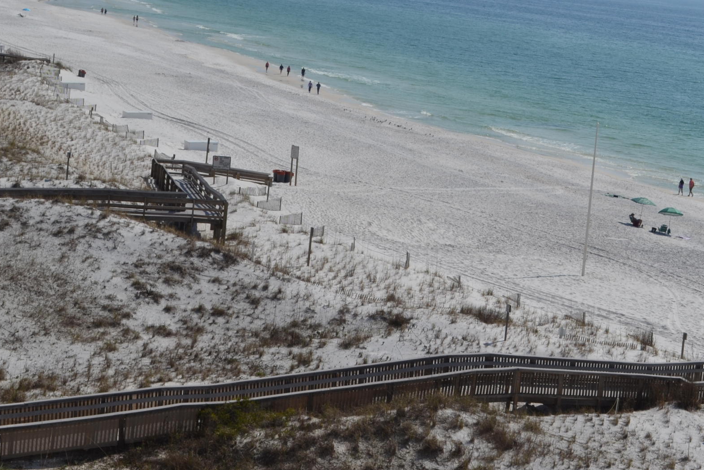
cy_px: 25
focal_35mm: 80
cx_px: 400
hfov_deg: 25.3
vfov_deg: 16.8
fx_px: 1564
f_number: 10
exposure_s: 1/400
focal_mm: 28
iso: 100
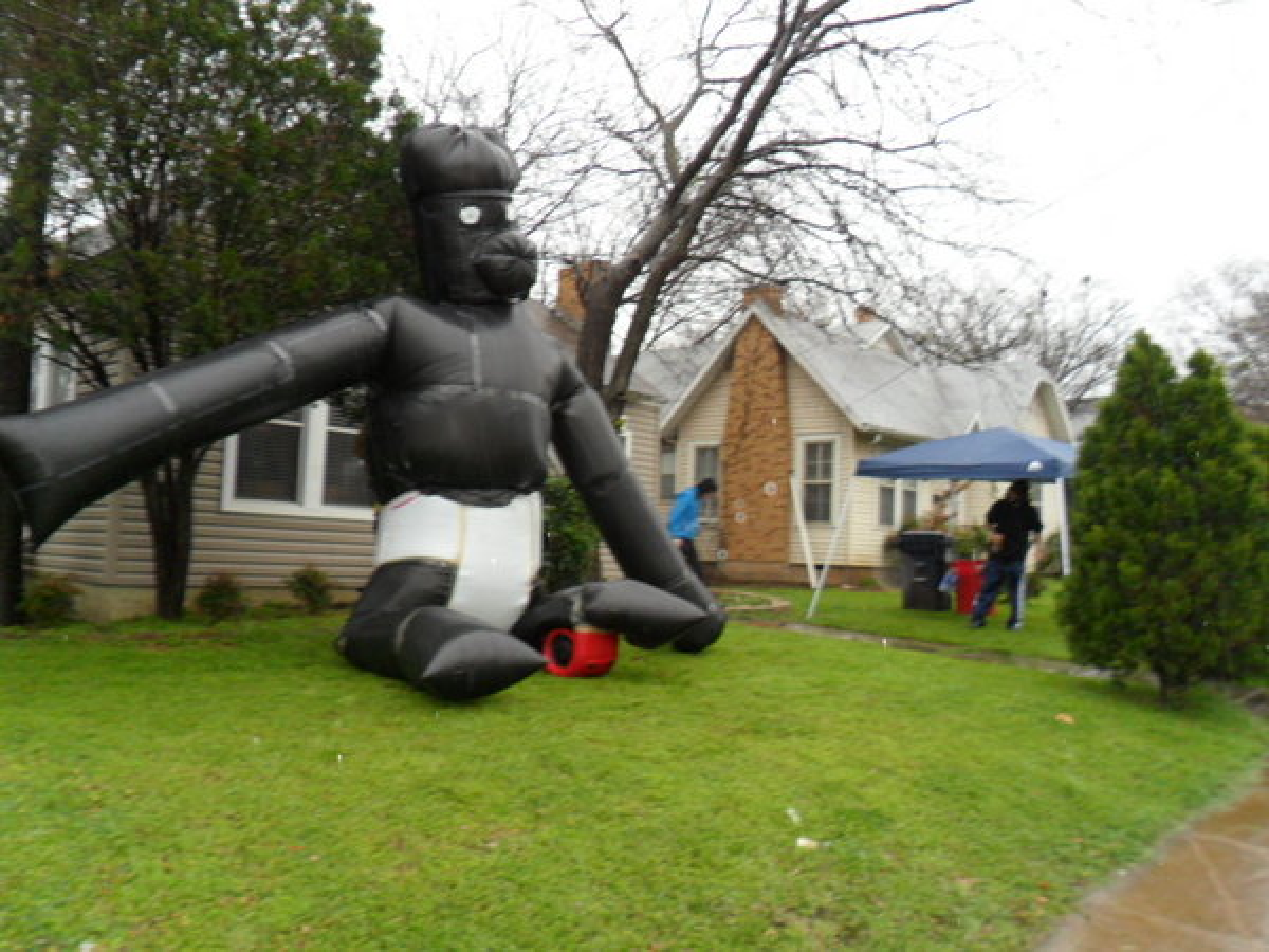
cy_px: 476
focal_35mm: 27
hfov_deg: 65.3
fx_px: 990
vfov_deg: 51.4
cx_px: 634
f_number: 3.5
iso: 120
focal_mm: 4.9
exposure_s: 1/45
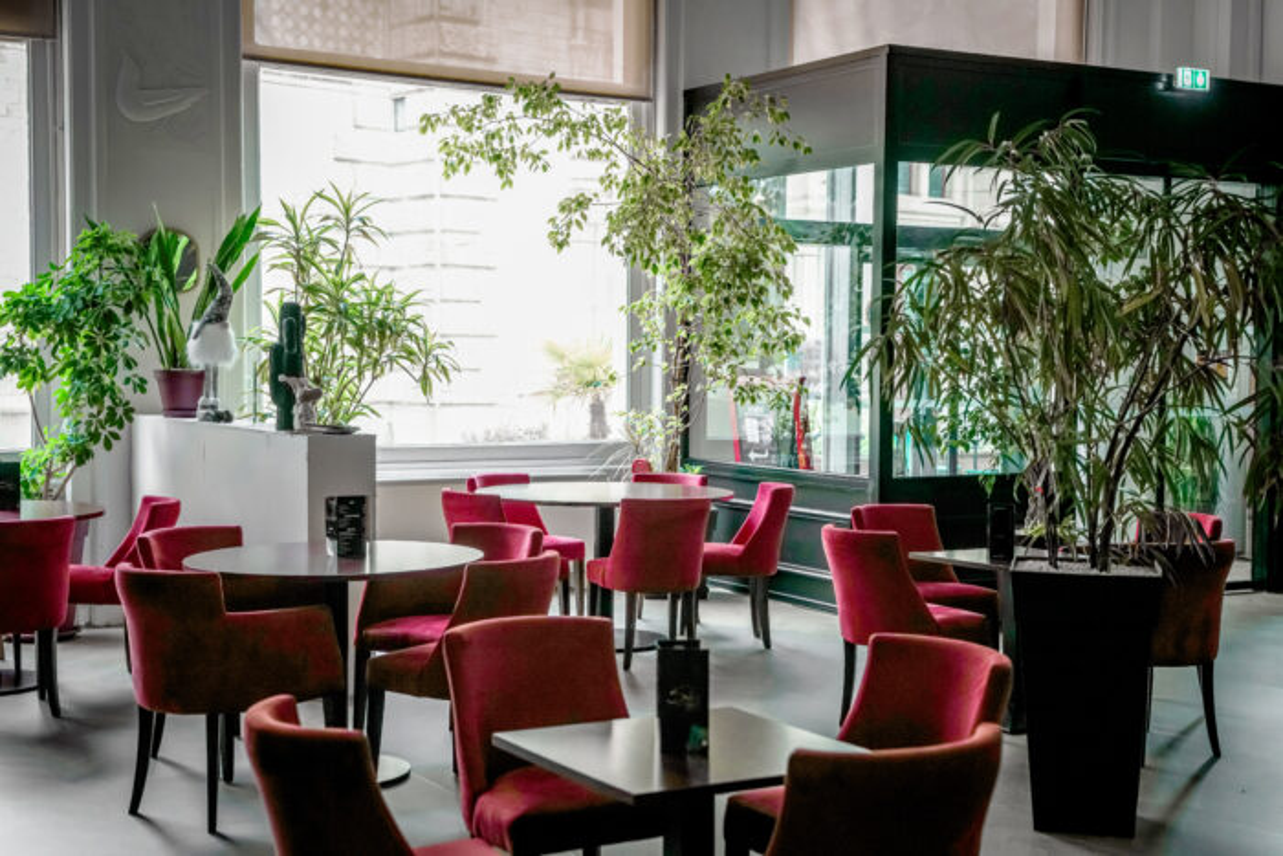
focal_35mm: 50
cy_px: 428
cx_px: 642
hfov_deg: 39.6
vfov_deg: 27.0
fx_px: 1782
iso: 1600
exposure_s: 1/160
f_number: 4
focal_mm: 50
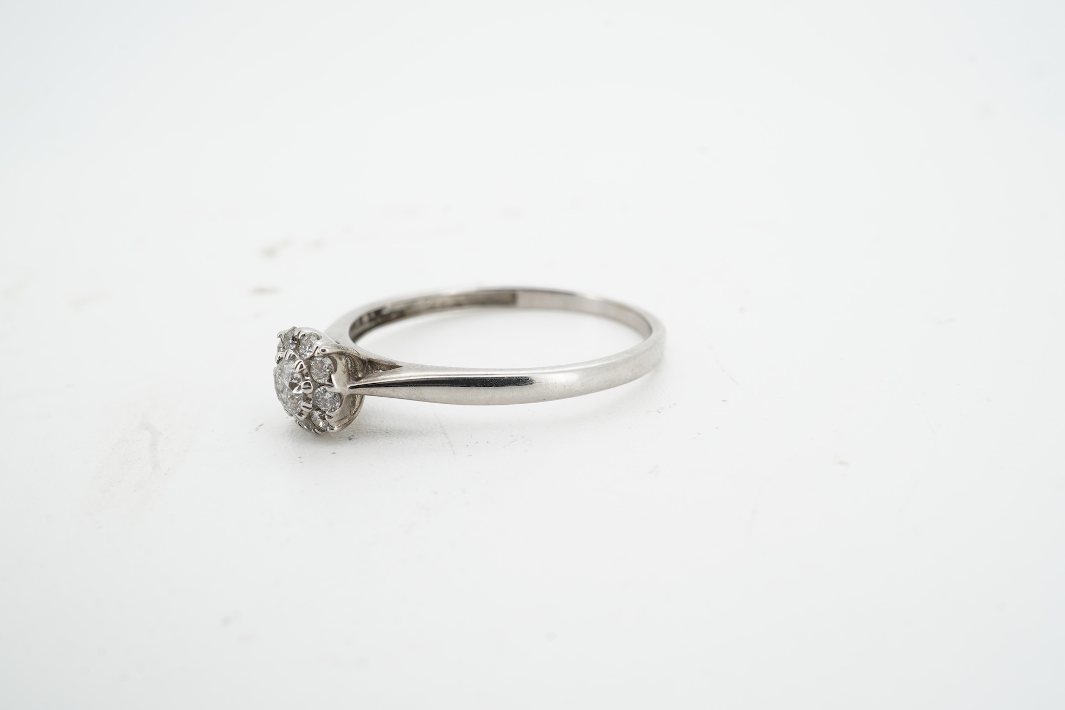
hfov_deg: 43.6
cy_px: 355
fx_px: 1331
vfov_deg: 29.9
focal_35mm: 45
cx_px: 532
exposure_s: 1/100
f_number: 22
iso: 200
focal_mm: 30
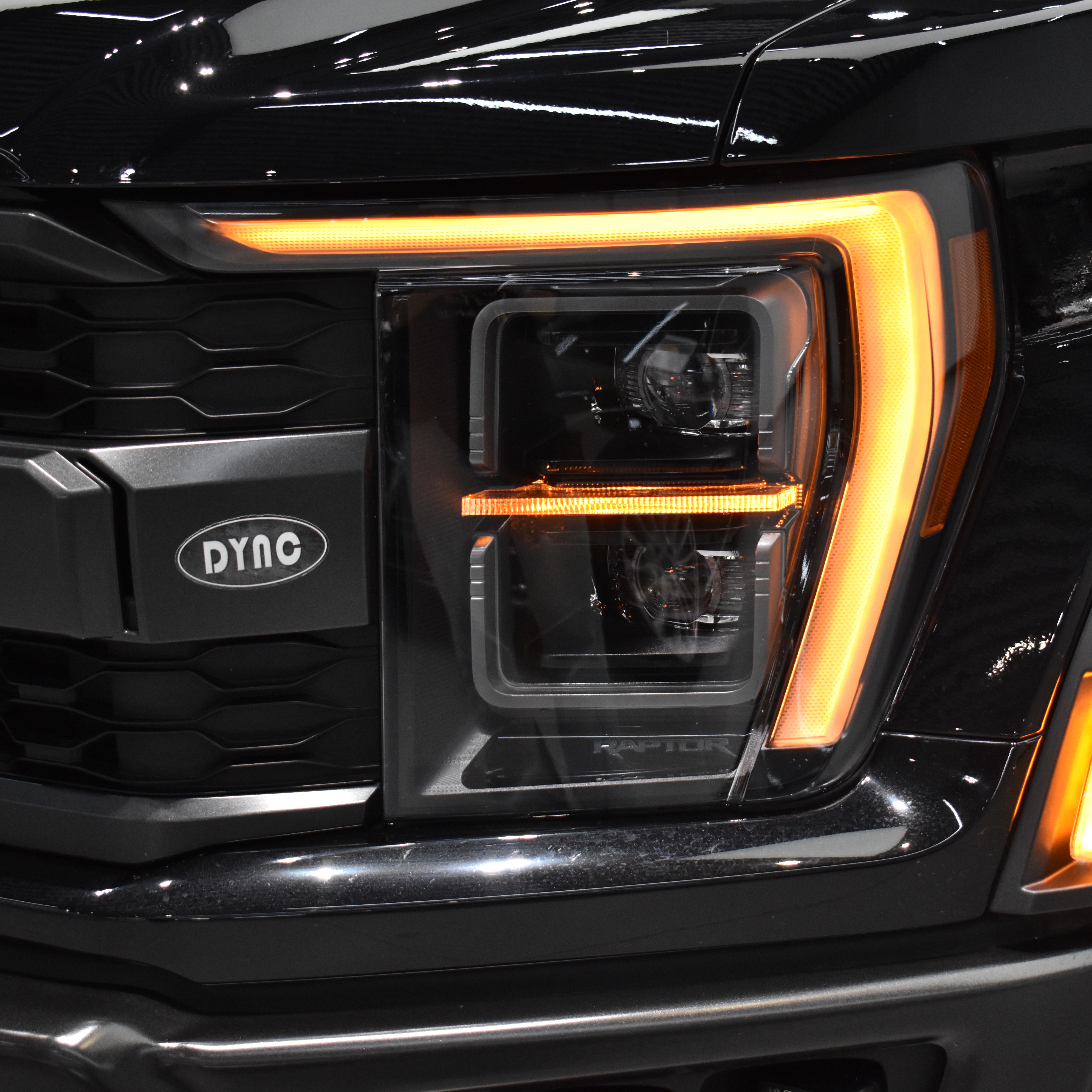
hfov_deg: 23.6
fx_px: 2605
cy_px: 547
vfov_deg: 23.7
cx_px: 704
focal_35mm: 73
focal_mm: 38
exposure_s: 1/200
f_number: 4.8
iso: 1600
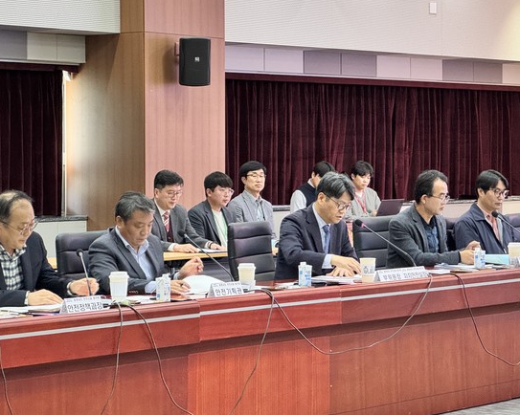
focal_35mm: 108
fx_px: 1662
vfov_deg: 14.3
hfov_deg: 17.7
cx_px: 363
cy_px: 183
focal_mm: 9
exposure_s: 1/60
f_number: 2.8
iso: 500
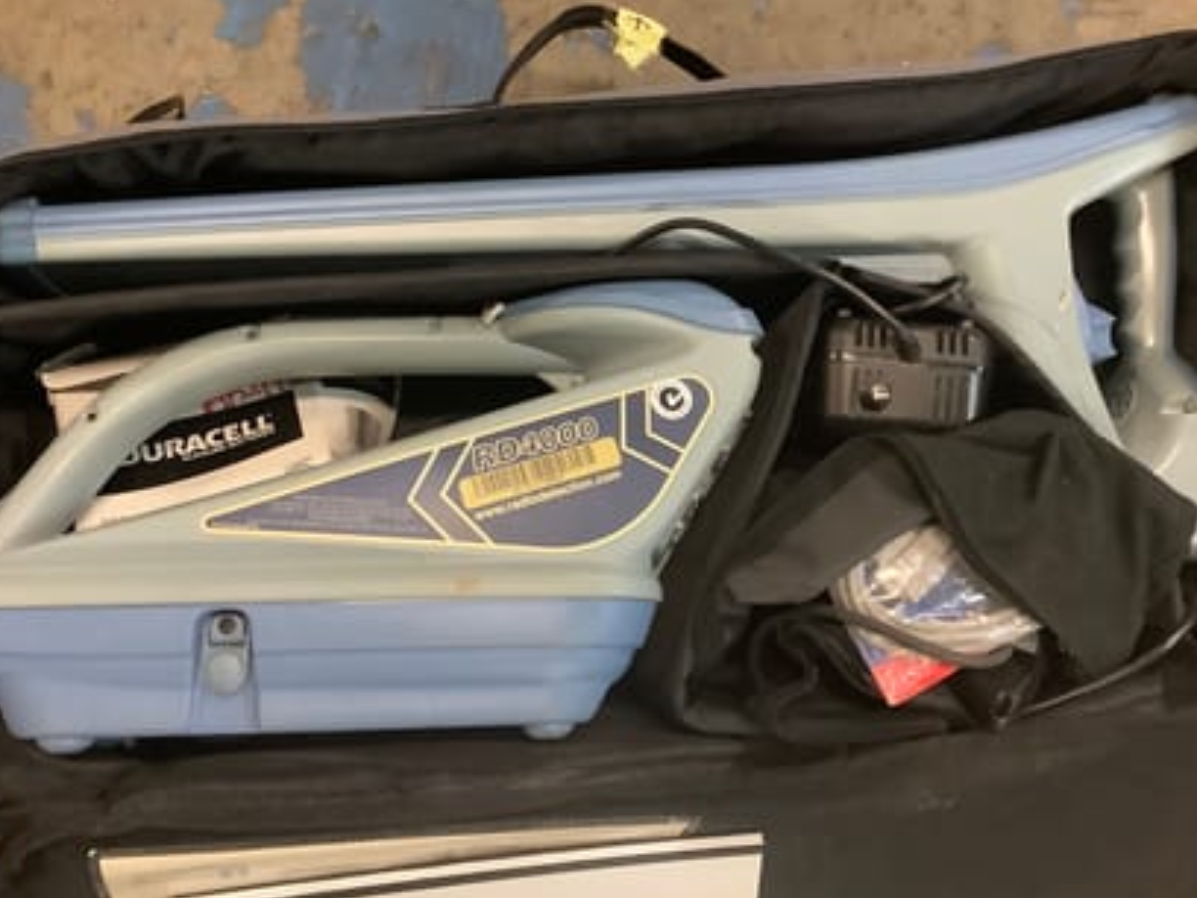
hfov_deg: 49.0
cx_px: 619
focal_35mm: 38
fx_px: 1314
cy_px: 401
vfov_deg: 37.7
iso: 500
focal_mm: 3.3
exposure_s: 1/25
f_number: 2.4
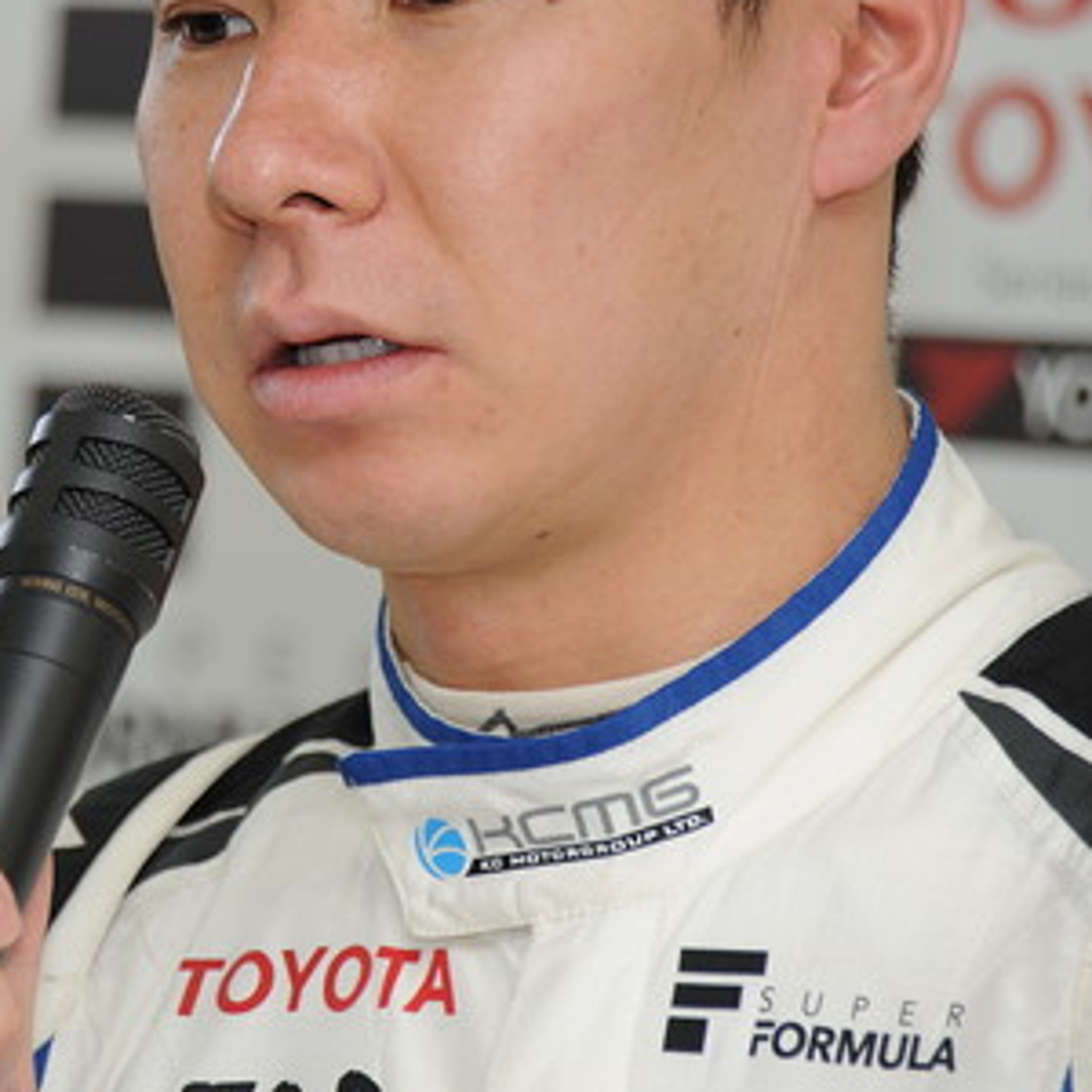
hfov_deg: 4.3
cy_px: 360
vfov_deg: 4.3
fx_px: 14562
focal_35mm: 408
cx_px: 273
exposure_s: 1/250
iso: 800
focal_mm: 200
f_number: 5.6
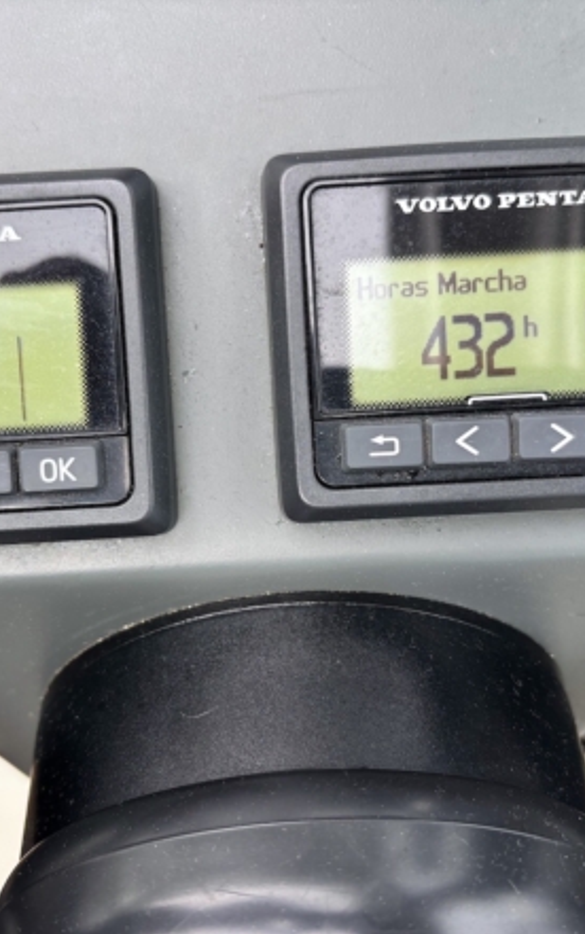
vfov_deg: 52.7
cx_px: 261
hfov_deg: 34.4
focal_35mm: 37
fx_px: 943
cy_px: 468
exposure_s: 1/173
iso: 40
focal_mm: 5.96
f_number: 1.6
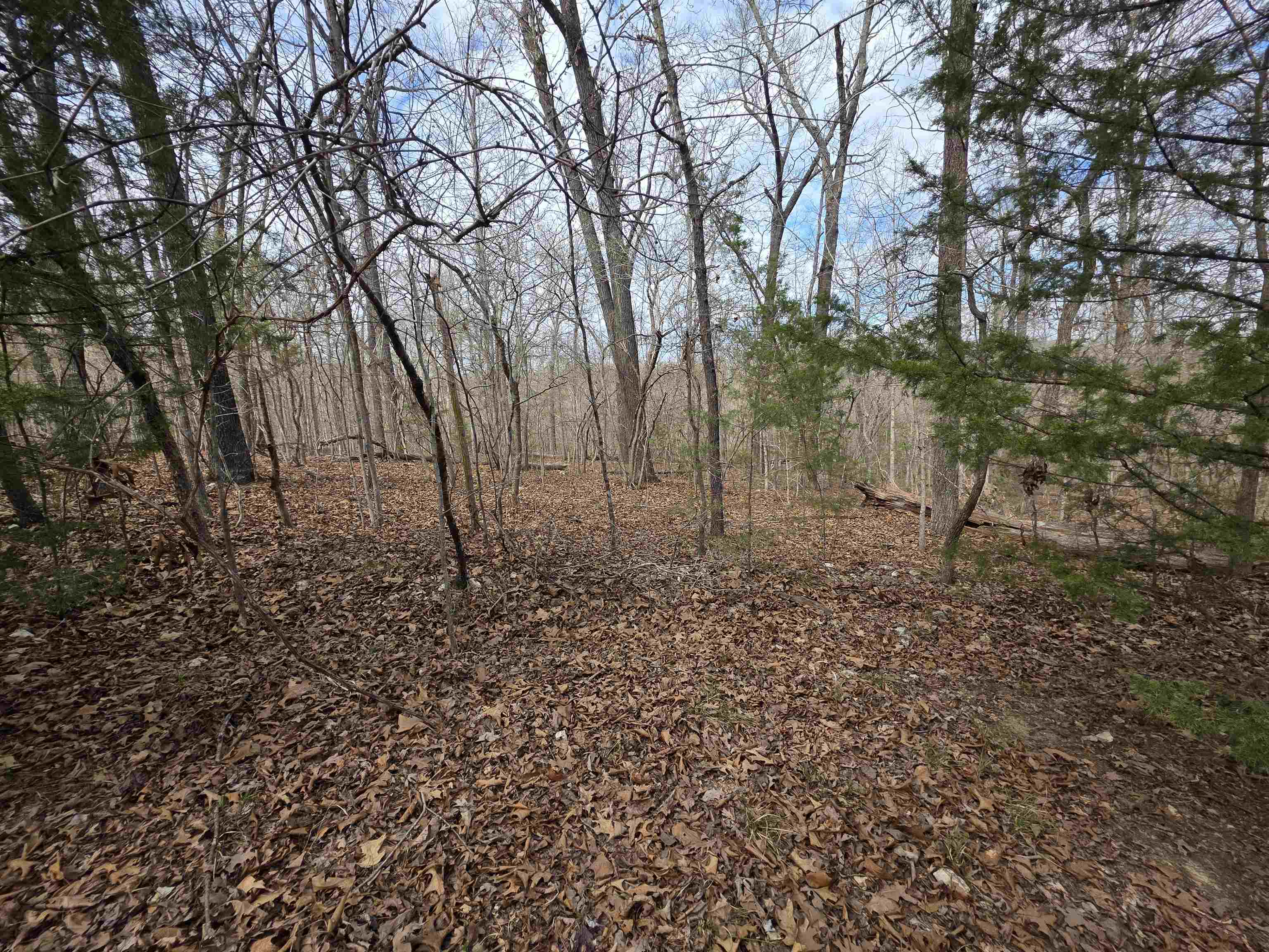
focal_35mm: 13
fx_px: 477
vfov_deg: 89.9
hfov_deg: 106.2
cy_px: 476
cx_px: 634
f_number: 1.9
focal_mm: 2.2
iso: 40
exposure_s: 1/765
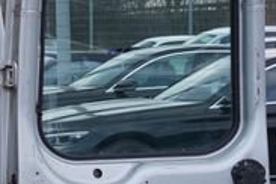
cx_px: -288
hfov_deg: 10.0
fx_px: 1457
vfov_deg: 7.2
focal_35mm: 190
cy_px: 105
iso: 100
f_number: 7.1
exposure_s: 1/250
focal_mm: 34
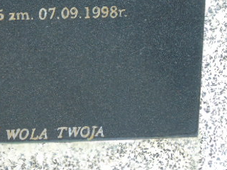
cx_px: 35
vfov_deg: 5.2
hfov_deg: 7.0
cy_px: 28
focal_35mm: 284
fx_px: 1862
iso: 80
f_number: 4.7
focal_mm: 25
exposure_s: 1/160
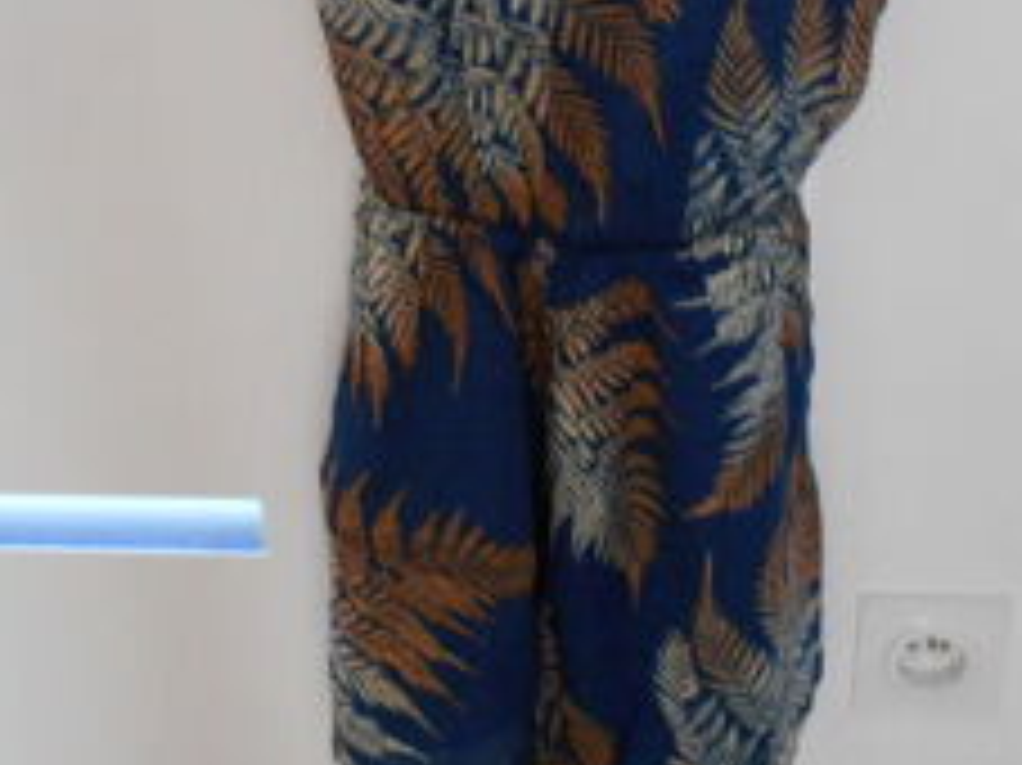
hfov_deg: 27.0
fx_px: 2125
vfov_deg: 20.3
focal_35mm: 72
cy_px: 184
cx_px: 495
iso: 400
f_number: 3.6
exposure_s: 1/13
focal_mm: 5.8
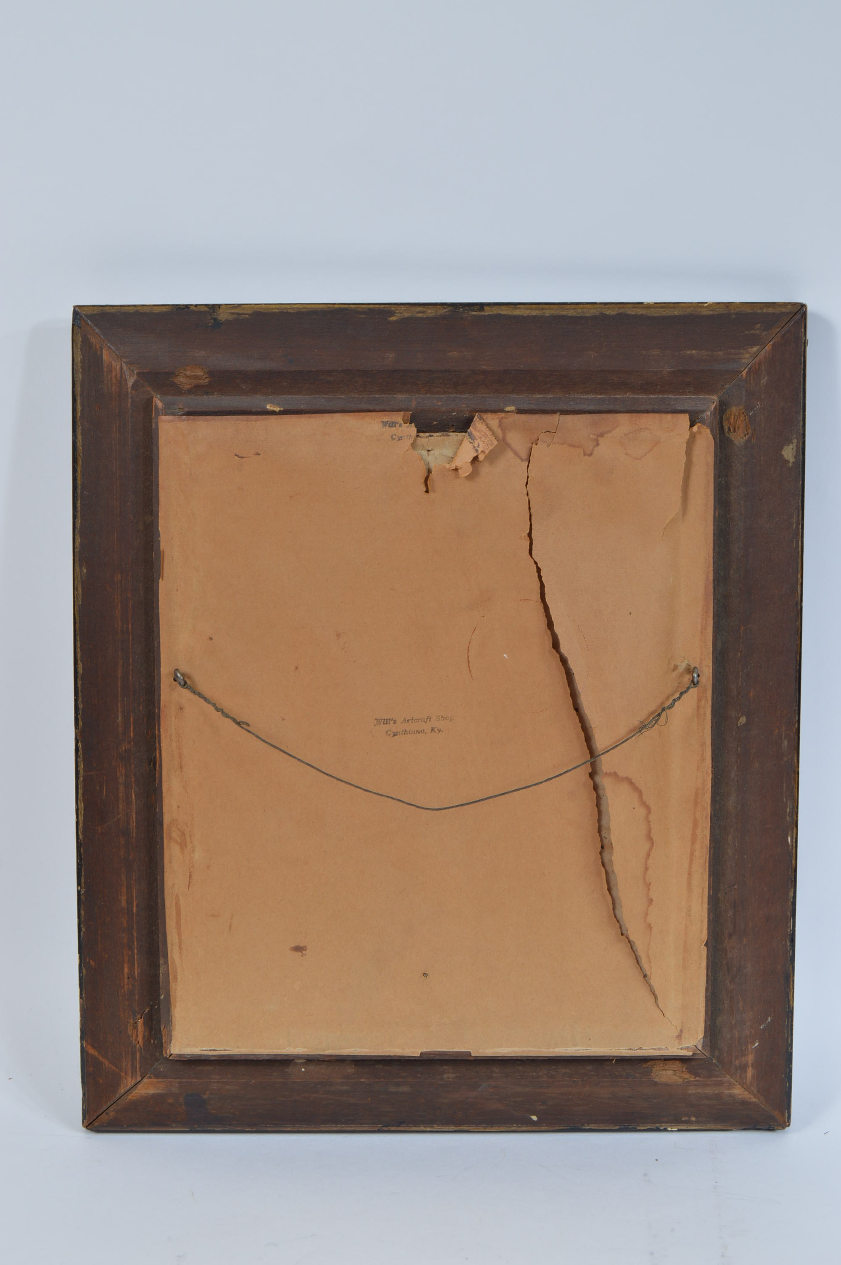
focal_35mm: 60
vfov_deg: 33.4
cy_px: 632
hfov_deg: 22.6
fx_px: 2106
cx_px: 420
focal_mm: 40
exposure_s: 1/80
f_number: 10
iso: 100
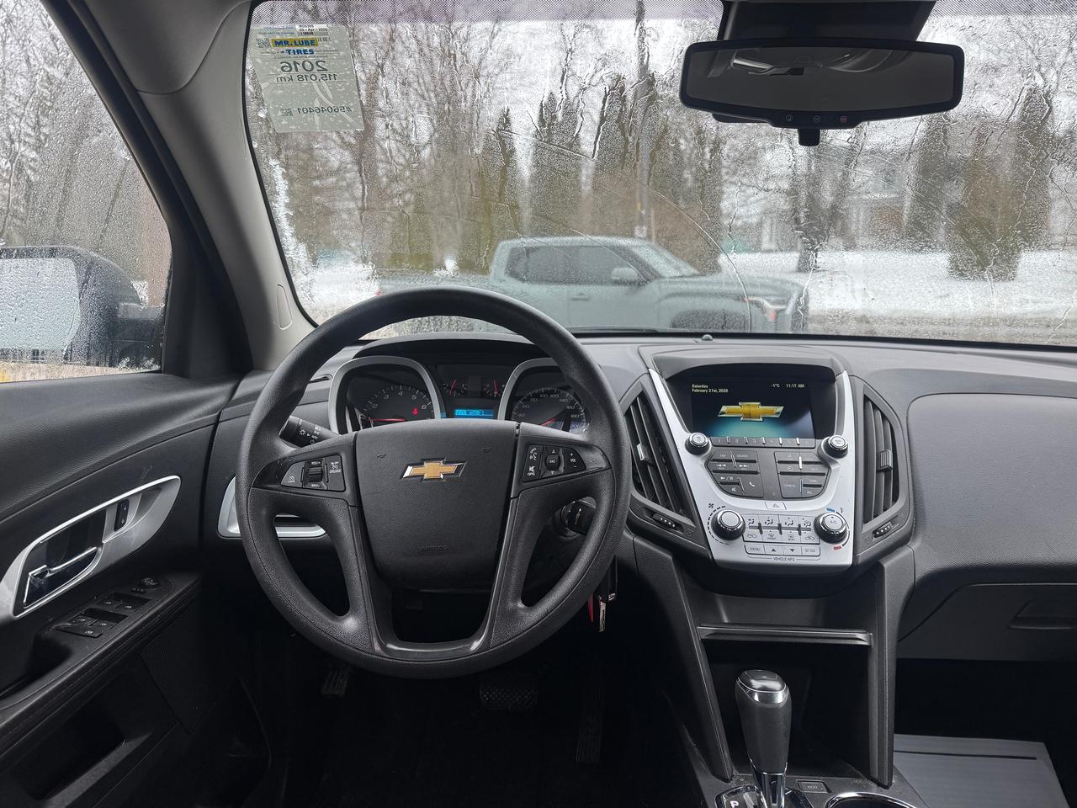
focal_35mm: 24
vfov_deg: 56.8
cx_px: 538
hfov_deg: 71.6
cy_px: 404
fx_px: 747
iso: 64
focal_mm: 6.76
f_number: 1.78
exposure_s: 1/272
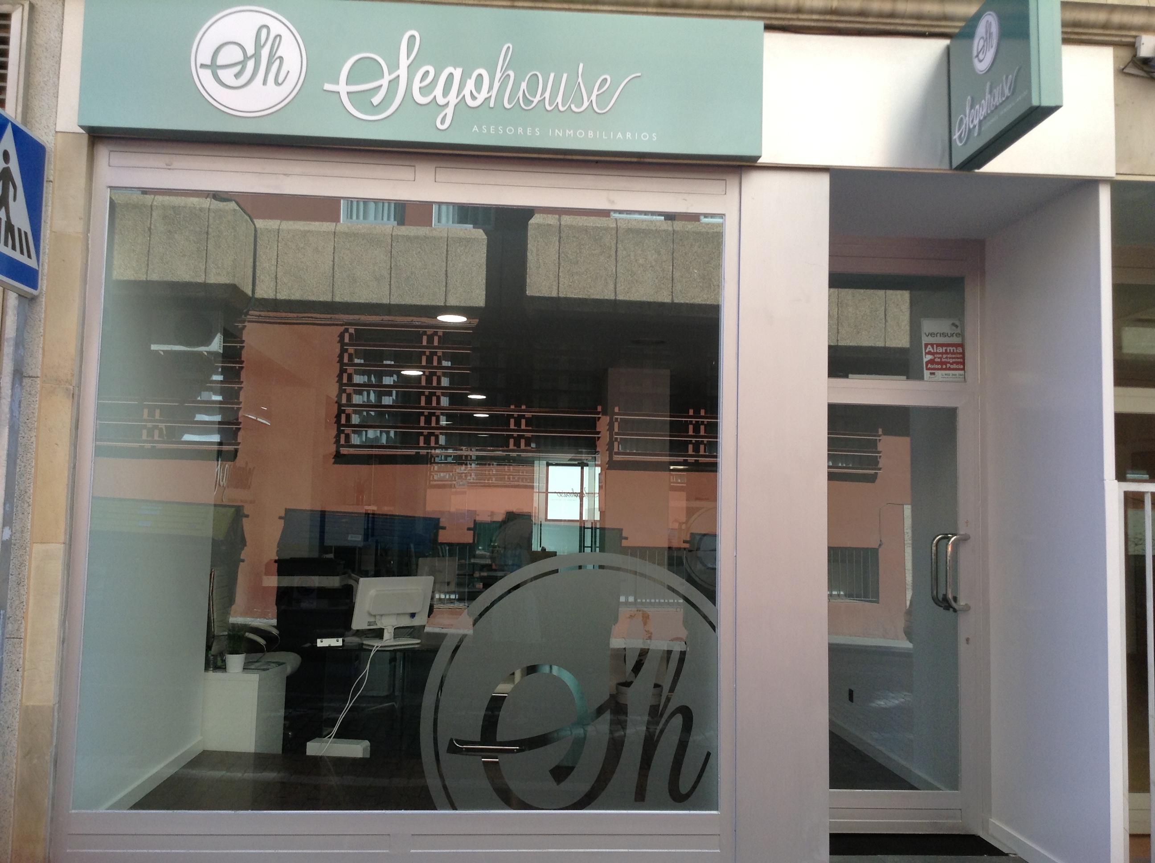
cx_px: 578
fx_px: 1099
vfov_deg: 42.8
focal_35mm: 33
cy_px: 432
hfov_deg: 55.4
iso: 32
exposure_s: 1/217
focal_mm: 3.3
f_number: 2.4
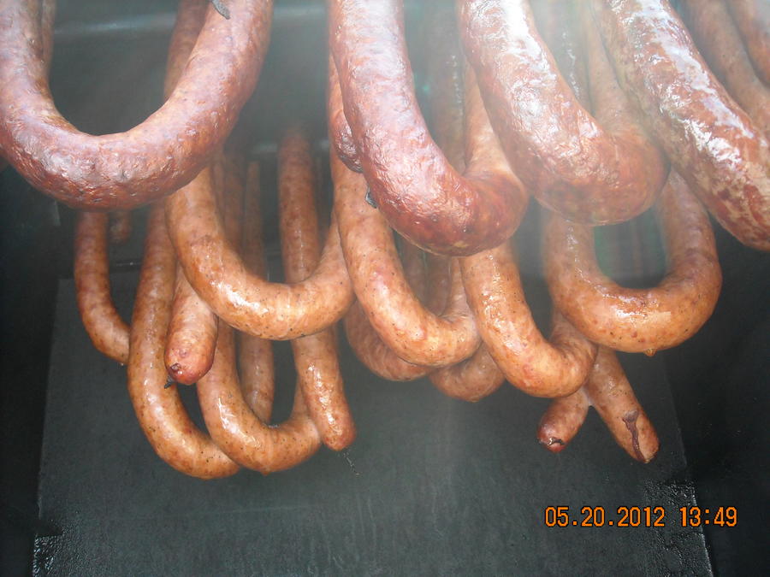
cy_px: 288
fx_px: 779
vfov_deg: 40.7
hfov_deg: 52.6
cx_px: 385
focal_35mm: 35
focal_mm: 5.7
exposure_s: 1/250
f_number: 2.8
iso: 282
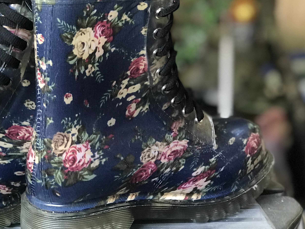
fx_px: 811
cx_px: 76
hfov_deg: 21.1
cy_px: 88
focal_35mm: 92
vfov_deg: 16.0
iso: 400
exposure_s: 1/50
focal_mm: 6.6
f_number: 2.8
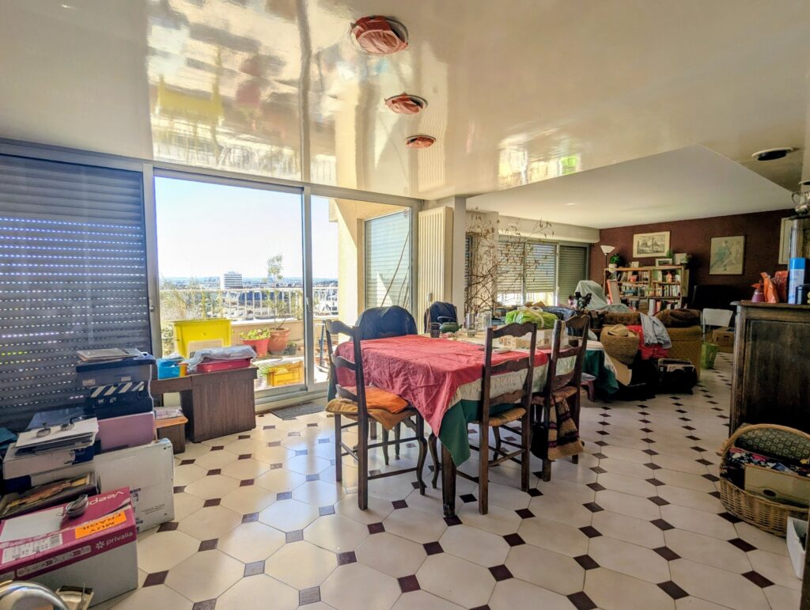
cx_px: 405
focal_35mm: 16
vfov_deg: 78.2
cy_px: 305
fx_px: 375
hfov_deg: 94.4
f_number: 2.2
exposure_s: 1/379
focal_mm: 2.35
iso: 43
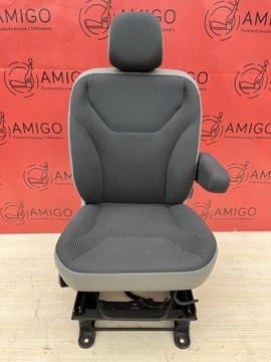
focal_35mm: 26
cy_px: 181
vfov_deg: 67.3
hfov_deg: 53.1
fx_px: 271
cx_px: 136
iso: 50
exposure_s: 1/483
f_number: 1.6
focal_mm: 5.1
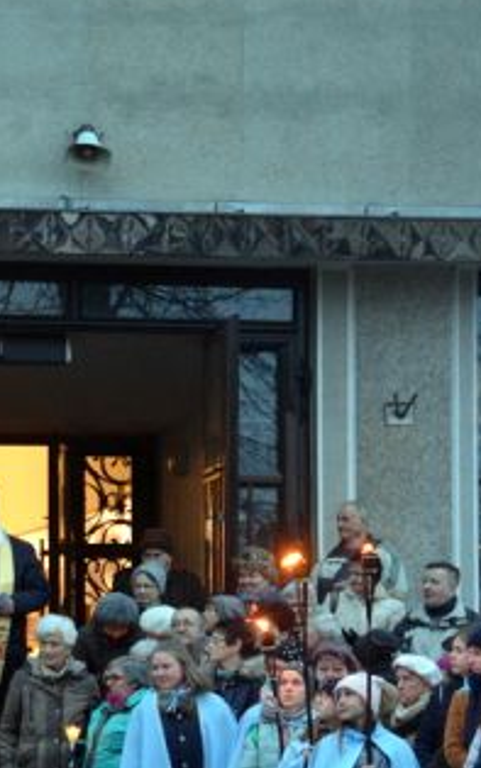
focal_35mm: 160
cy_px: 456
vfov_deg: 13.1
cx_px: -98
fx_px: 3354
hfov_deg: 8.1
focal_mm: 55
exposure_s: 1/30
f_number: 4.8
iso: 1600
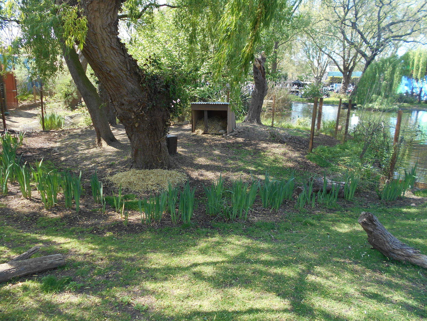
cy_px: 160
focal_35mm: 26
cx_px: 214
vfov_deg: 53.1
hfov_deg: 67.3
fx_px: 321
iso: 80
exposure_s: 1/125
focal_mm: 4.6
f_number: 3.2
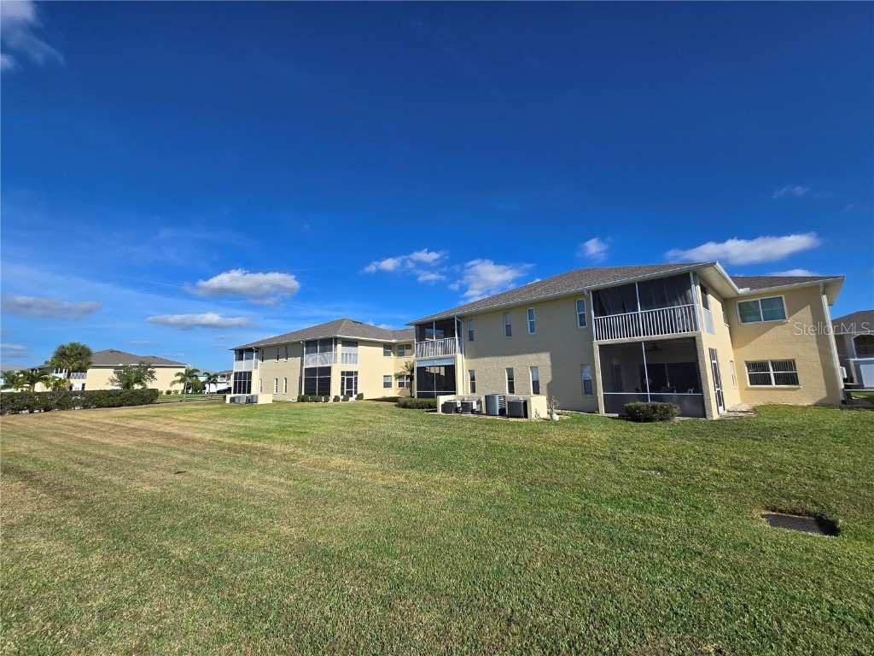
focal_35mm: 13
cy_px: 328
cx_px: 437
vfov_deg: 89.9
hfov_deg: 106.2
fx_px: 328
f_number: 2.2
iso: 50
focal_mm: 2.2
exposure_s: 1/3194
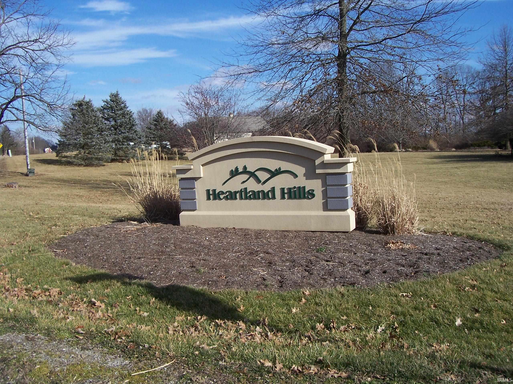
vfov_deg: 41.8
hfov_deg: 54.0
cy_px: 192
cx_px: 256
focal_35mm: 34
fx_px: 504
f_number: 5.6
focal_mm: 5.6
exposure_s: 1/500
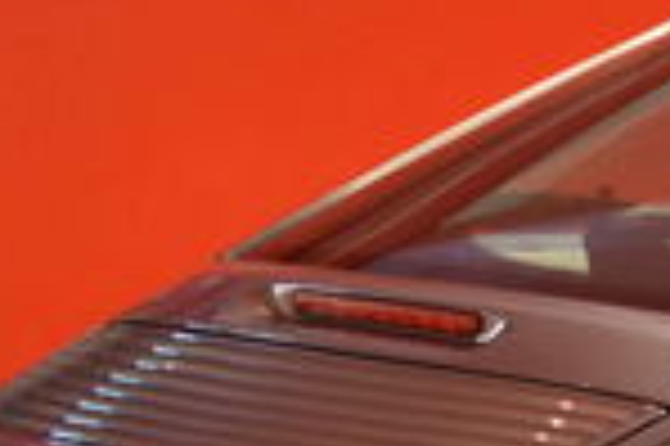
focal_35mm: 271
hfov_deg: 7.3
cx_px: 1380
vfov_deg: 5.0
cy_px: 595
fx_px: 5030
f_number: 1.8
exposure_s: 1/60
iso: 1000
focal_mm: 35
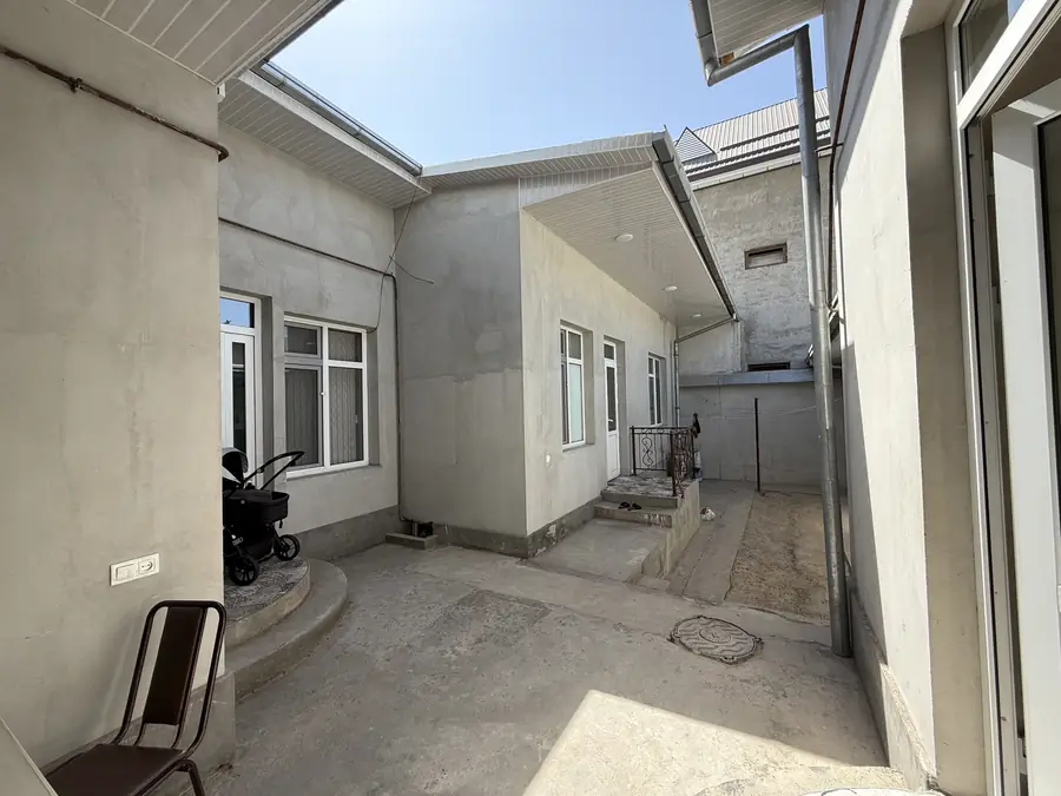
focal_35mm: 14
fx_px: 429
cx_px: 530
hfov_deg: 102.1
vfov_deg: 85.7
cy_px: 398
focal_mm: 2.22
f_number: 2.2
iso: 50
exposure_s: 1/306
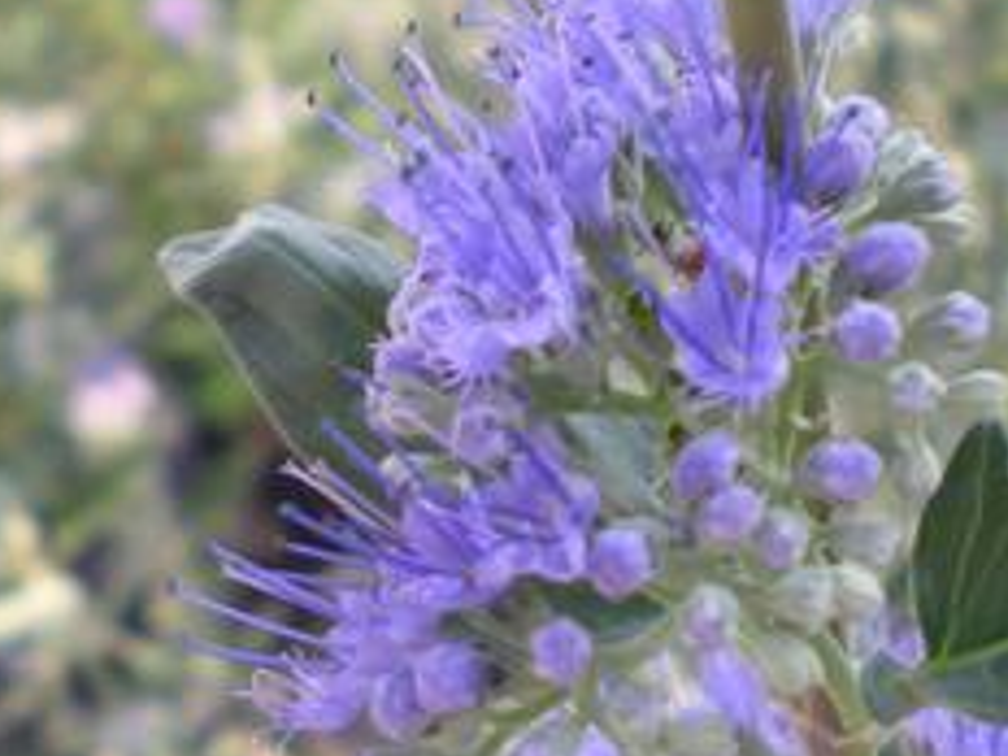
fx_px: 2388
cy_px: 411
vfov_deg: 18.0
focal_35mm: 82
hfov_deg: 23.8
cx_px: 504
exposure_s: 1/132
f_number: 3.1
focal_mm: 6.3
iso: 64
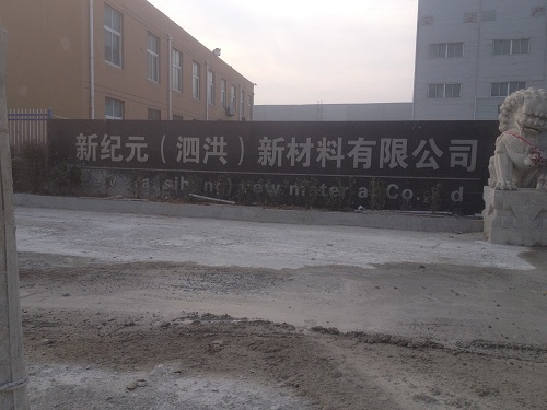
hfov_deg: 52.6
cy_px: 205
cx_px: 274
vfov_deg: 40.7
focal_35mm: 35
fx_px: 553
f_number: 2.4
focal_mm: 4.28
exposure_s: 1/627
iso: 50
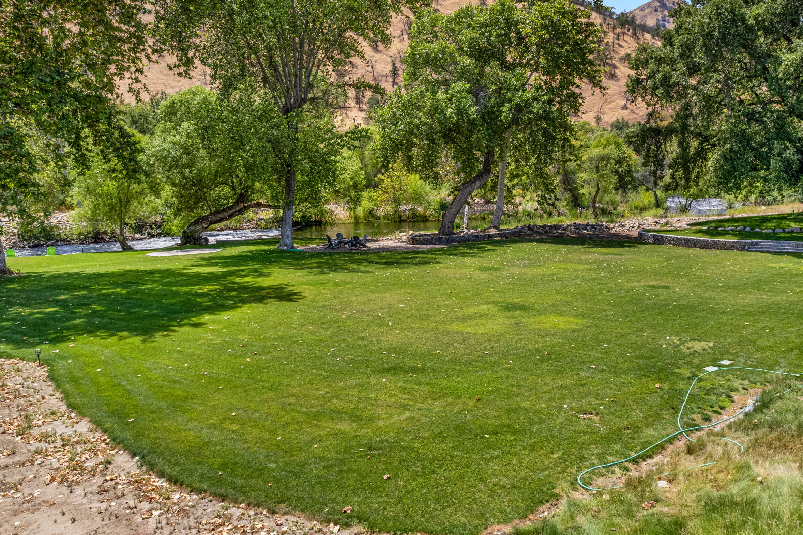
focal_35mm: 28
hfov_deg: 64.8
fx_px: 625
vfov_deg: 46.4
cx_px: 489
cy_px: 260
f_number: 2.8
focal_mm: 8.38
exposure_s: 1/80
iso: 100
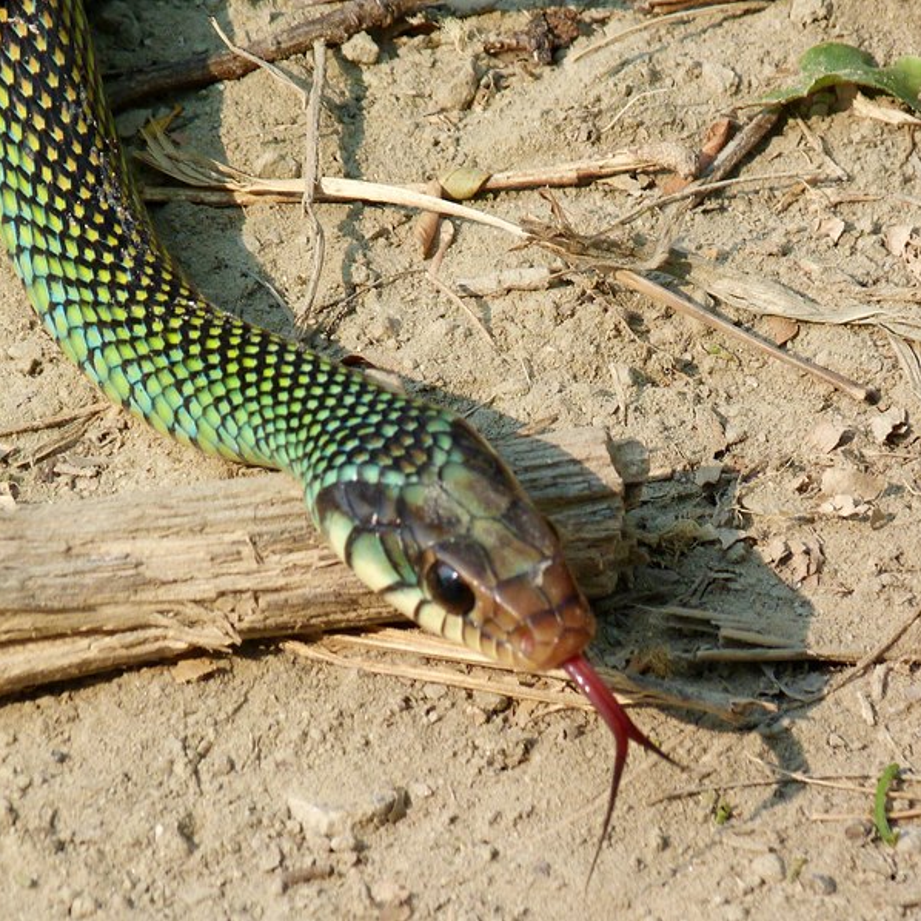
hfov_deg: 1.9
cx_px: 417
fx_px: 28446
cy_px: 460
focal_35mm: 945
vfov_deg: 1.9
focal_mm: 108
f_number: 5.6
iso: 160
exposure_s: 1/500
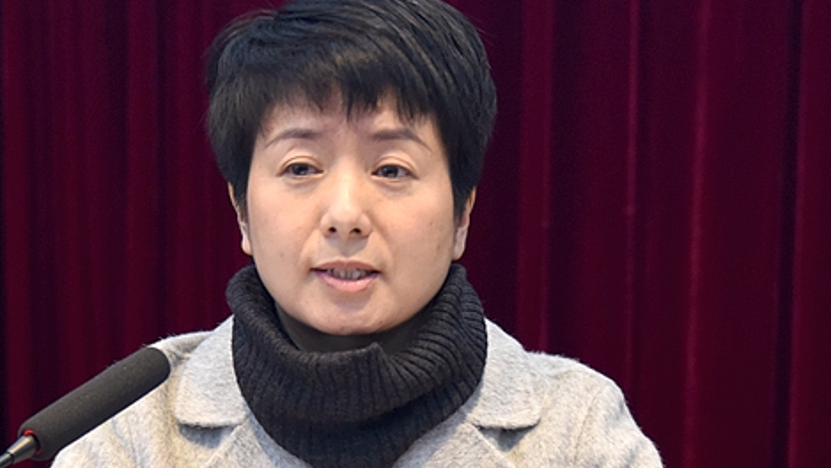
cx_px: 360
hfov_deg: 14.1
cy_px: 343
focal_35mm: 152
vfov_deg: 8.0
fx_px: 3350
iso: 1600
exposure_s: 1/80
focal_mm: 85
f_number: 5
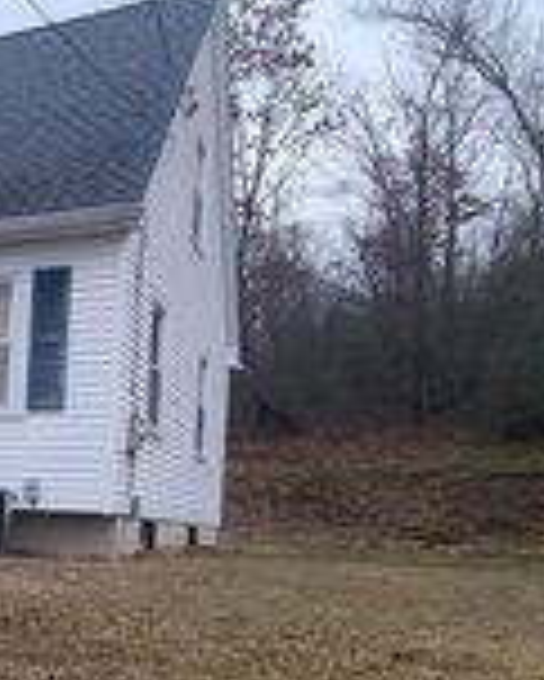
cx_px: -184
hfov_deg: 28.5
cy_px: 534
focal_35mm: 42
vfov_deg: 42.1
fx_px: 844
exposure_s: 1/60
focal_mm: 2.2
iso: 200
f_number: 2.2
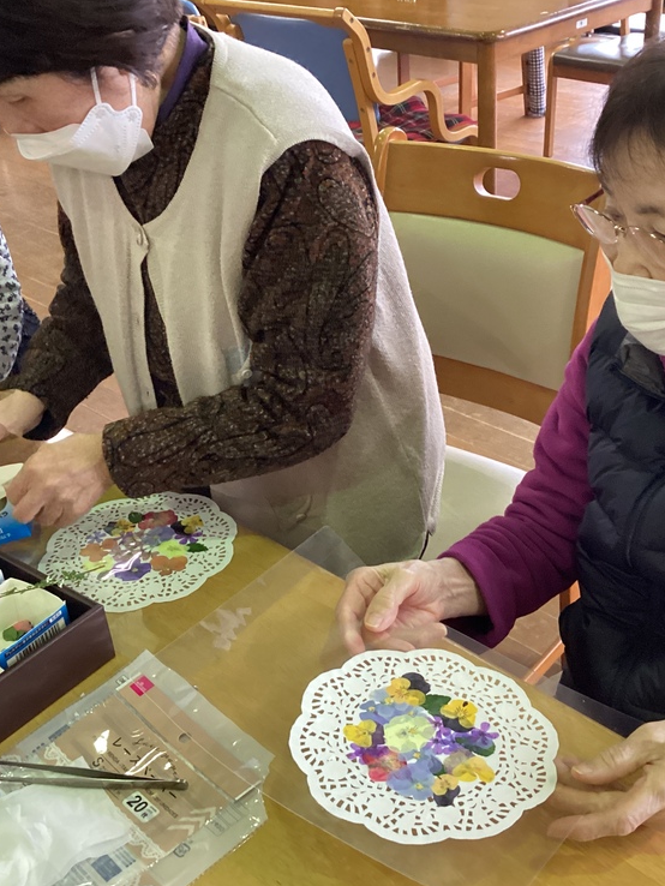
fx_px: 1075
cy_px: 444
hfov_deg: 34.3
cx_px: 372
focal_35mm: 42
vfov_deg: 44.8
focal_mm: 3.3
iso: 400
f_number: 2.4
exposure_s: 1/60
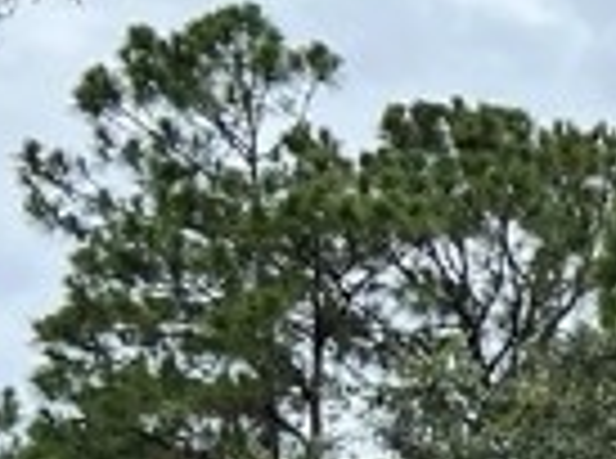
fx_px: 3461
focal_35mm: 195
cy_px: 990
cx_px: 2019
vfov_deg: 7.2
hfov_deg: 8.2
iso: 50
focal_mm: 5.7
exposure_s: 1/2632
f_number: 1.5
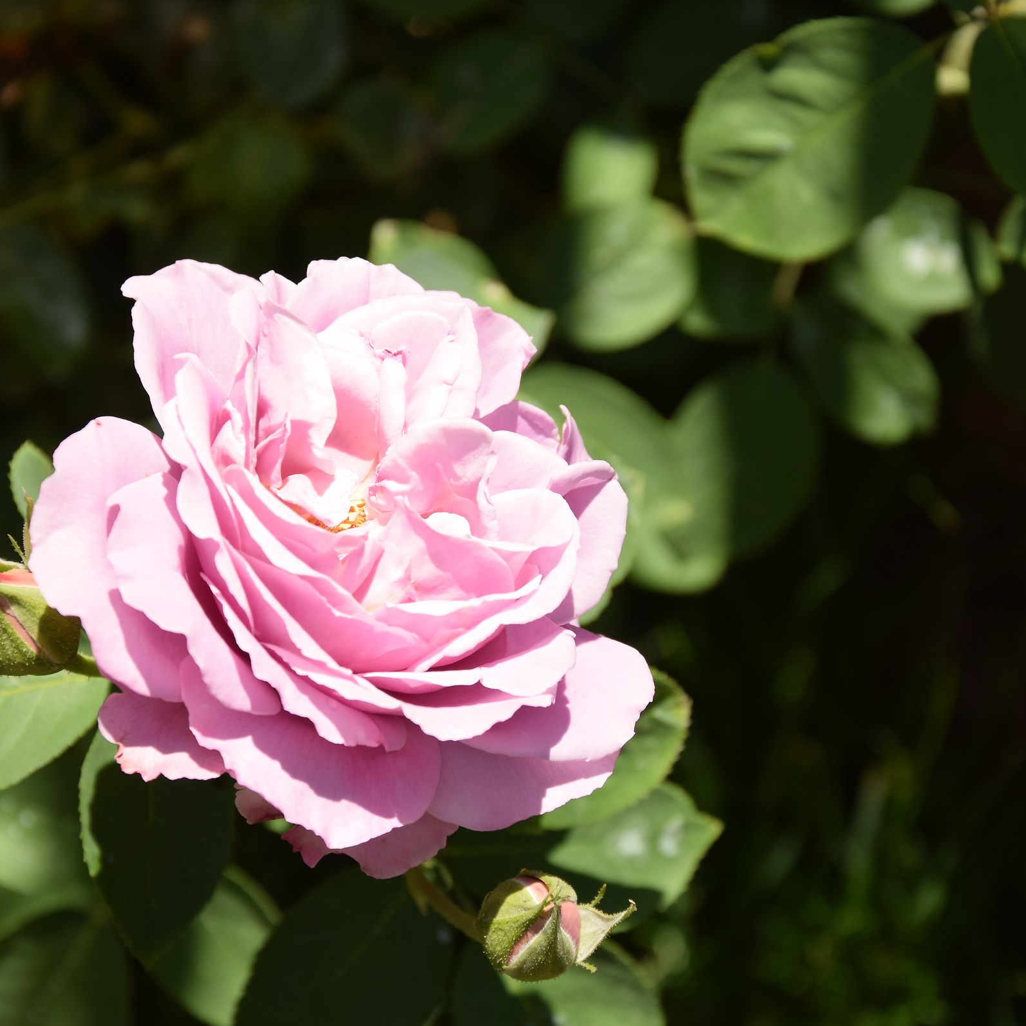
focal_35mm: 144
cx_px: 432
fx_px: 4817
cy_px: 513
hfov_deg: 12.2
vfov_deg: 12.2
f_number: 5.3
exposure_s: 1/320
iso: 100
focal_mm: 75
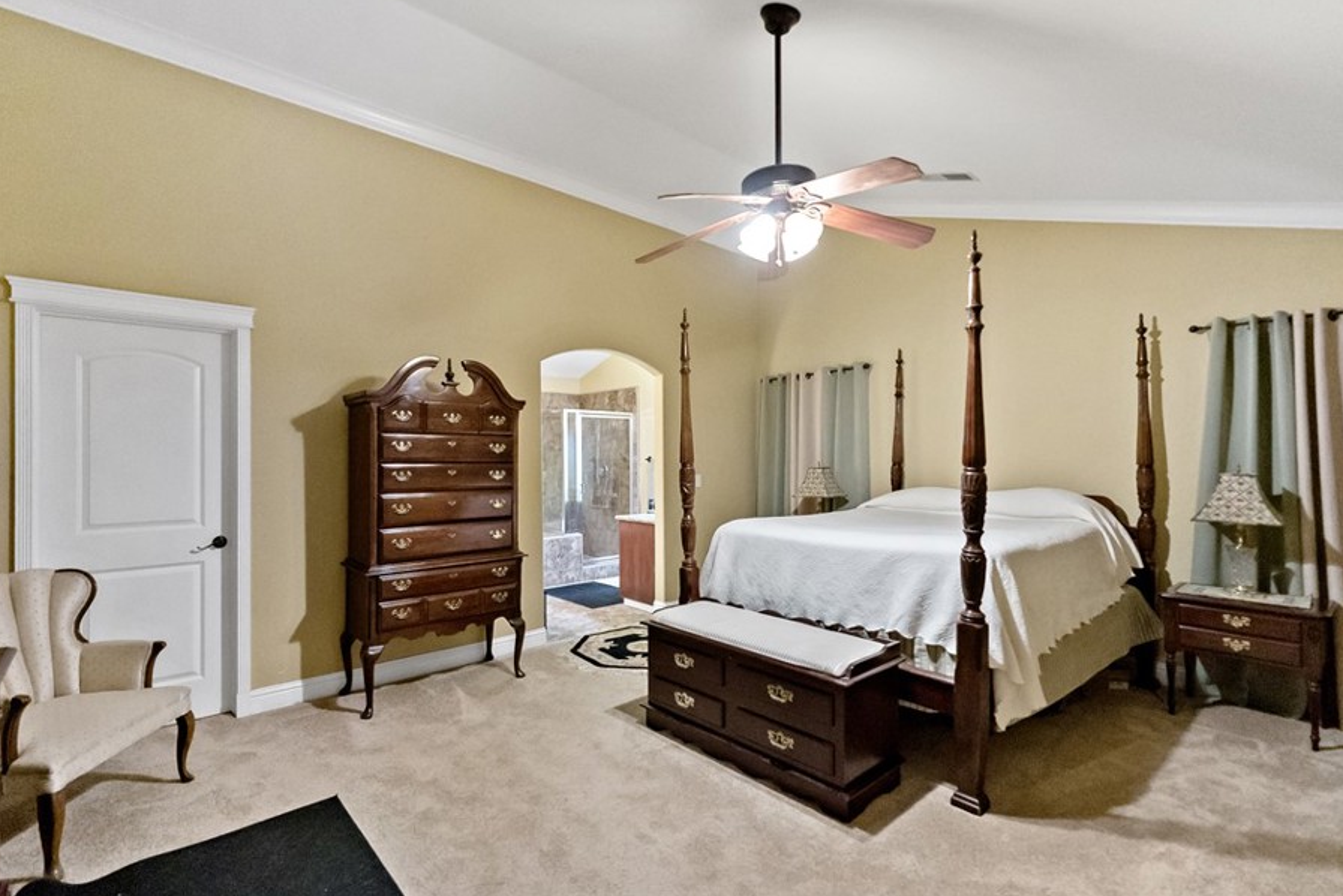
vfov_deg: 73.8
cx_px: 624
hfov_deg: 96.6
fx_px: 597
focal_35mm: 16
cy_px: 450
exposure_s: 1/160
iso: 6400
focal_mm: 14
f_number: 2.8
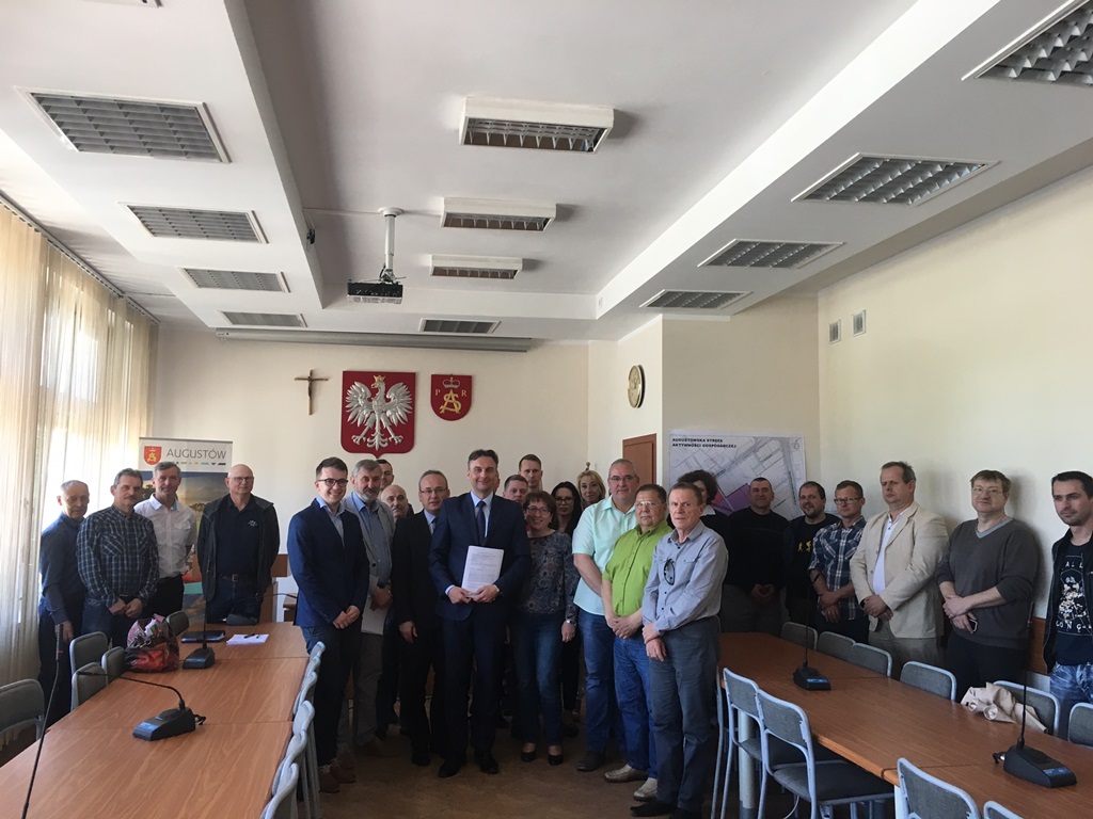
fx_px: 916
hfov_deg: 61.7
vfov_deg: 48.2
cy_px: 410
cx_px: 546
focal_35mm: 29
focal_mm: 4.15
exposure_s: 1/33
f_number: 2.2
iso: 50
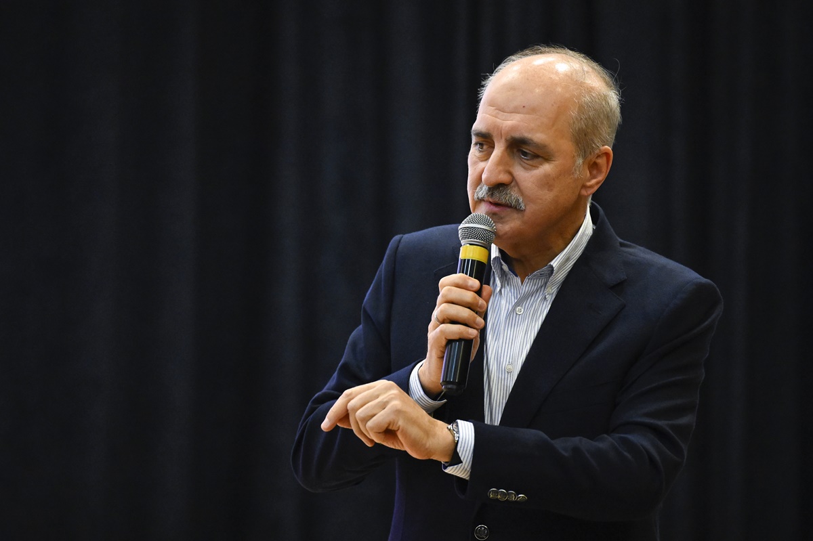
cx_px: 406
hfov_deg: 6.9
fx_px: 6772
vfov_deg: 4.6
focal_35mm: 300
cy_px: 270
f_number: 2.8
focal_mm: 200
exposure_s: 1/250
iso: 5000
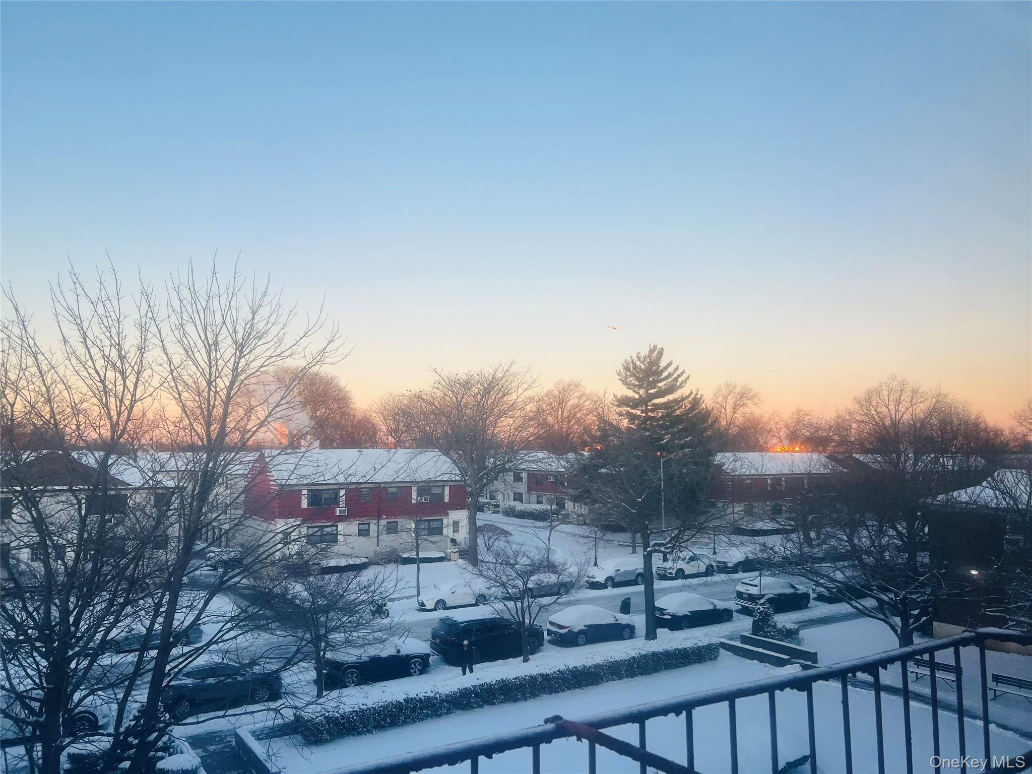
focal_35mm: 26
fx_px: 775
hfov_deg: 67.3
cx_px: 516
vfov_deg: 53.1
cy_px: 387
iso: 50
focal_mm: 5.7
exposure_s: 1/397
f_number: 1.5
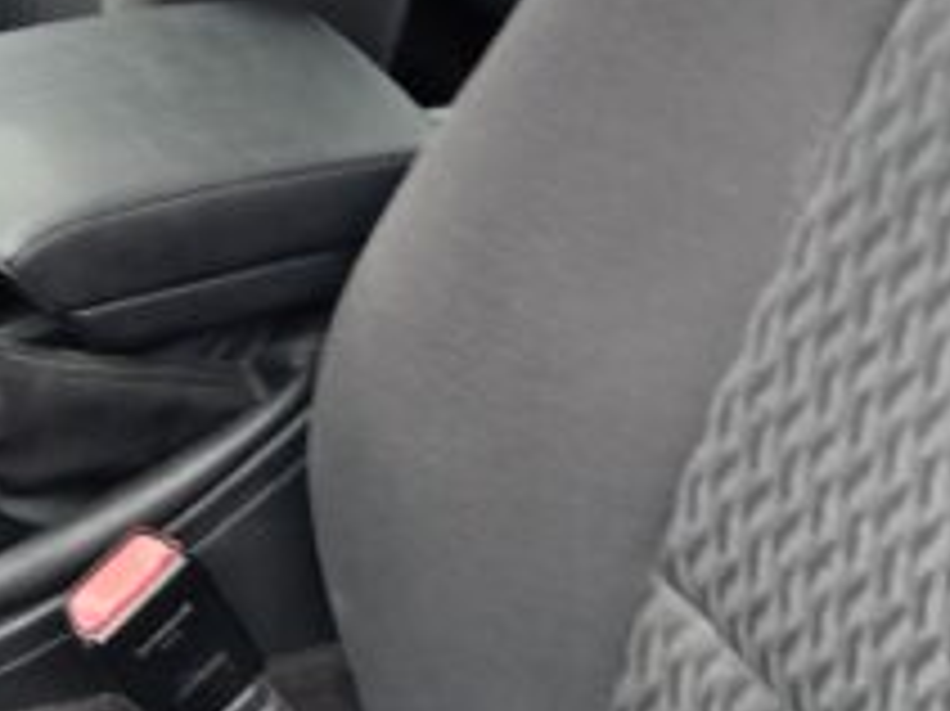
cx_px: 126
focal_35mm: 95
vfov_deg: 15.4
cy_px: 90
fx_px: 2606
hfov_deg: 20.3
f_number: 1.8
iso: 769
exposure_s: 1/20
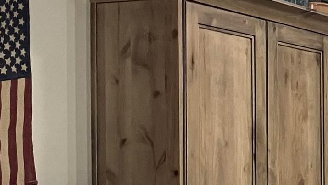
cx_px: 606
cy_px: 236
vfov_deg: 9.1
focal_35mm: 131
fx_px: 1139
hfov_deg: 14.3
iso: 125
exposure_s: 1/60
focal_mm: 3.99
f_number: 1.8
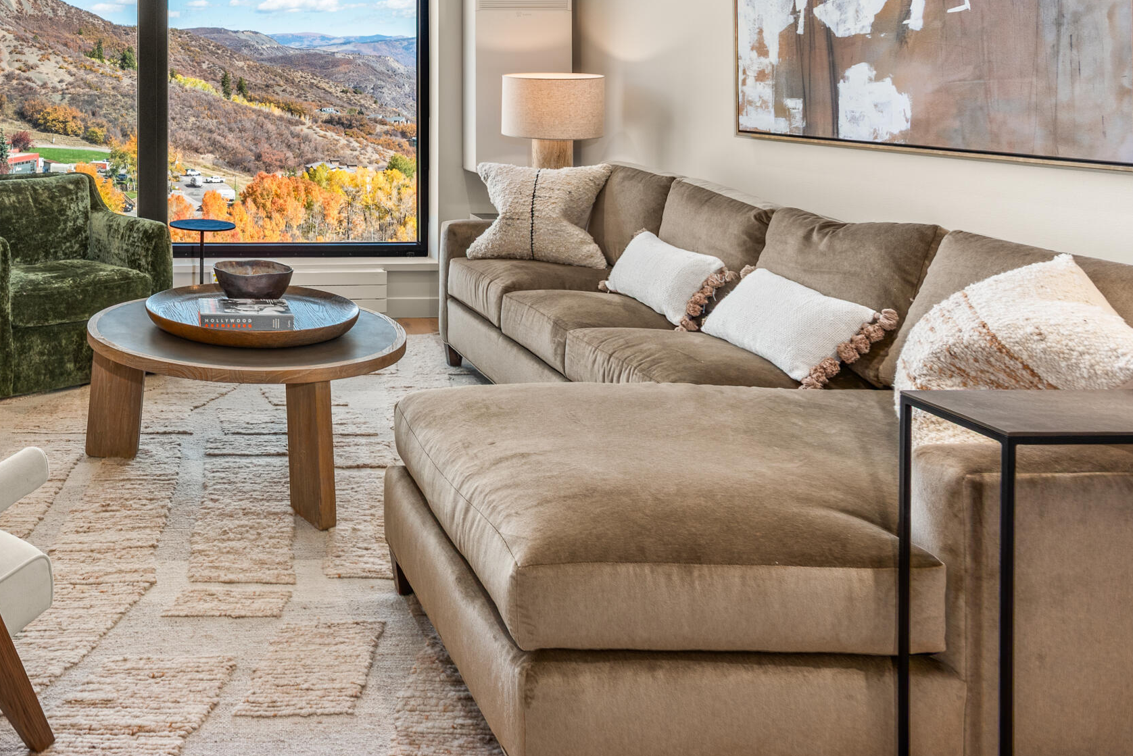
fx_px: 1070
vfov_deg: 36.7
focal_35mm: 34
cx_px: 155
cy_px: 90
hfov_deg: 50.7
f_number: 9
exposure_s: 1/5
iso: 400
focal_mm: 19
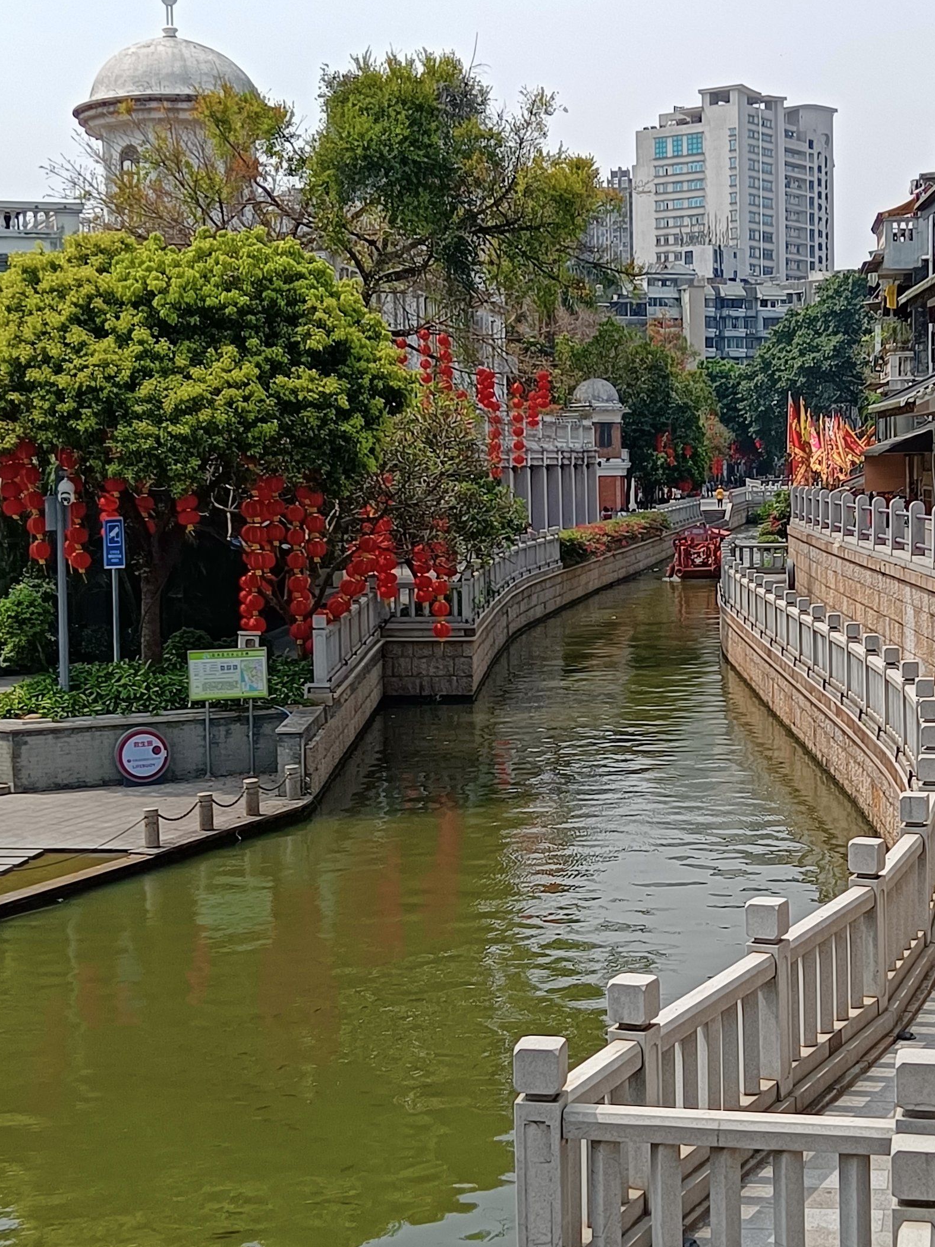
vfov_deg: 34.3
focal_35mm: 56
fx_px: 2017
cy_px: 607
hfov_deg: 26.0
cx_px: 593
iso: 106
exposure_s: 1/1667
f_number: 1.9
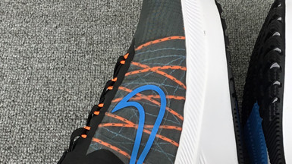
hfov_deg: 26.5
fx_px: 611
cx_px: 223
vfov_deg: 15.2
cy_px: 135
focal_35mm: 79
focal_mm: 3.3
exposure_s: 1/202
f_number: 2.4
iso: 25
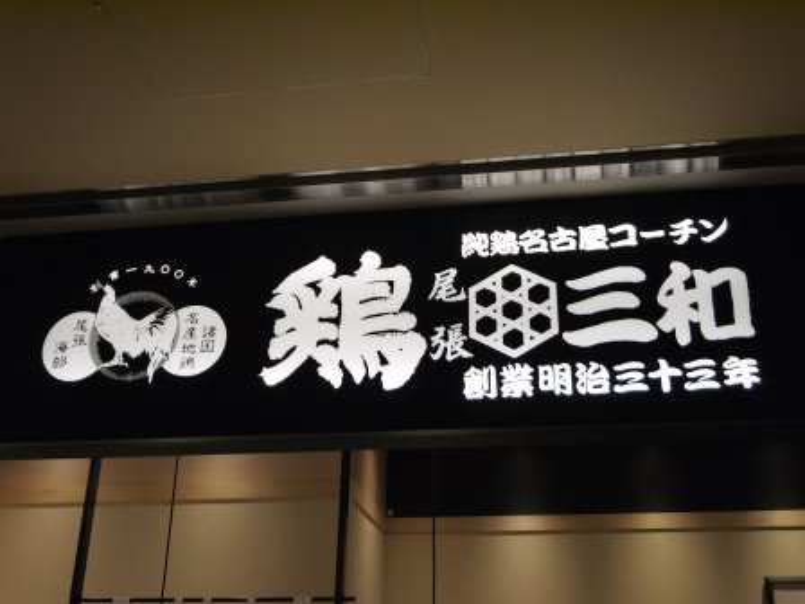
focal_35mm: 42
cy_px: 302
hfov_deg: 44.8
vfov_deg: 34.3
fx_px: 977
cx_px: 402
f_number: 4.6
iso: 200
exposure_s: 1/60
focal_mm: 21
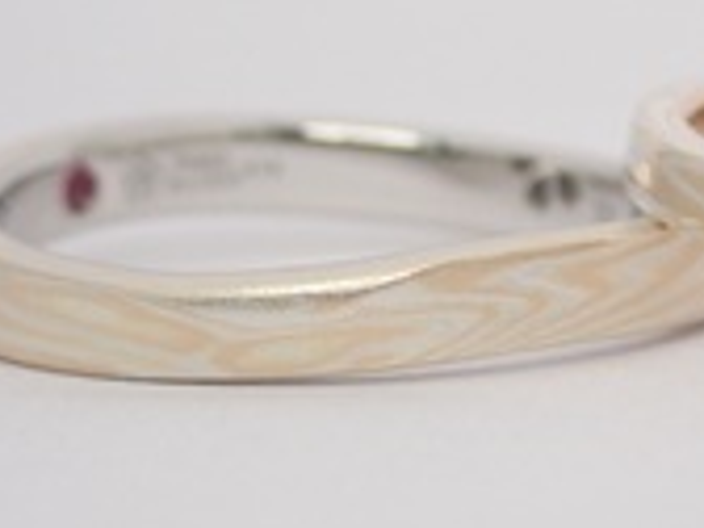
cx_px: 633
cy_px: 220
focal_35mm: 206
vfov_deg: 7.2
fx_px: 4190
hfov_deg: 9.6
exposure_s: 1/125
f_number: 4.1
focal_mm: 13.65
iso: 200
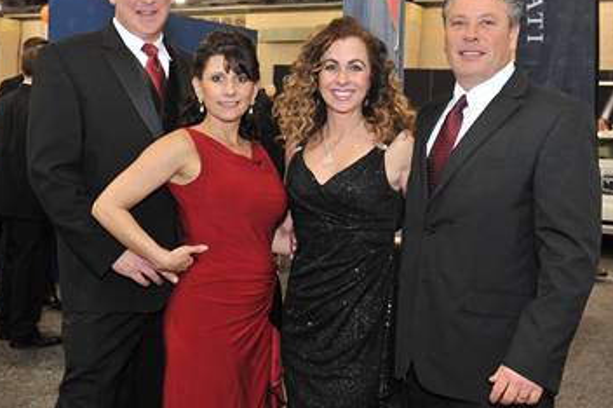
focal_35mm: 50
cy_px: 183
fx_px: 851
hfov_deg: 39.5
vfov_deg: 26.9
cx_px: 259
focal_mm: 32
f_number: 5
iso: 1250
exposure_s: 1/100
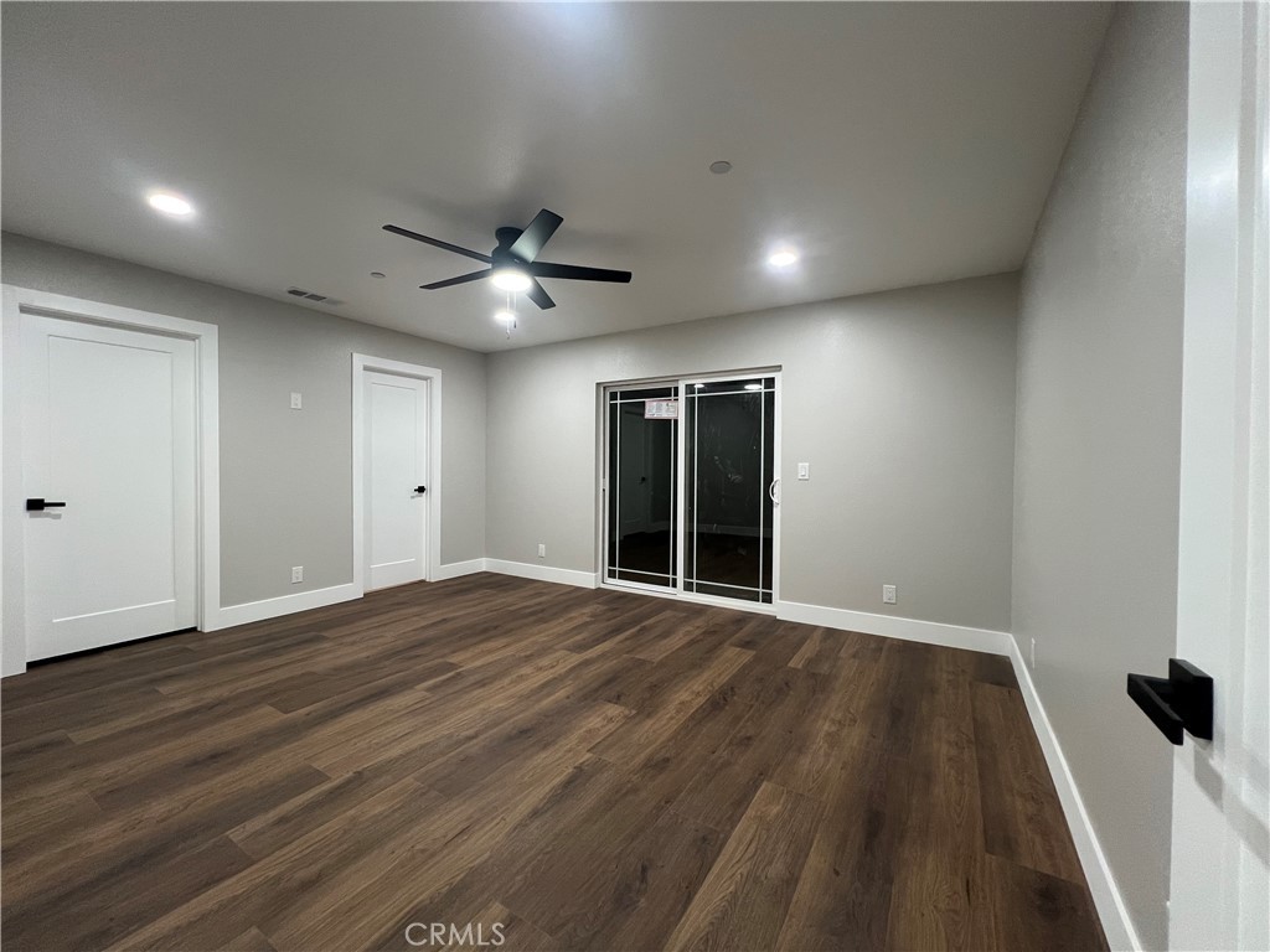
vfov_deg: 89.9
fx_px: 477
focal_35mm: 13
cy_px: 476
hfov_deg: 106.2
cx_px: 635
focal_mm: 1.57
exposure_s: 1/60
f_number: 1.8
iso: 200
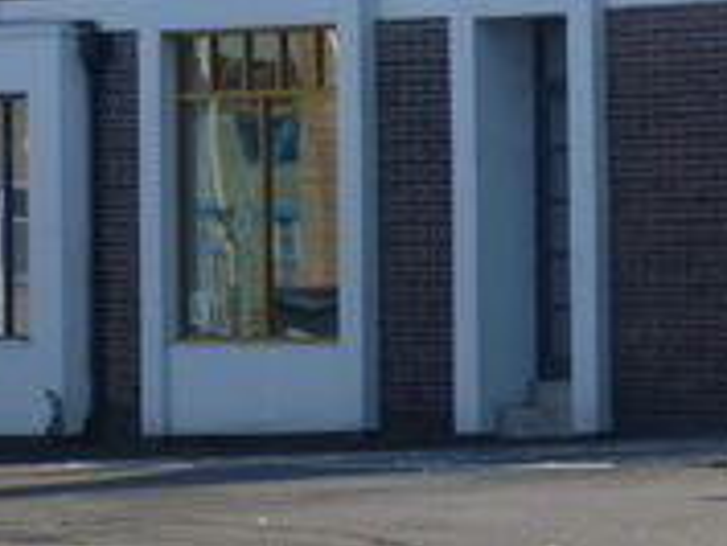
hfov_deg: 6.0
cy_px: -140
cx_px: 686
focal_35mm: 332
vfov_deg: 4.5
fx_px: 6977
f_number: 4.8
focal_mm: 16.4
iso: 100
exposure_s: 1/200
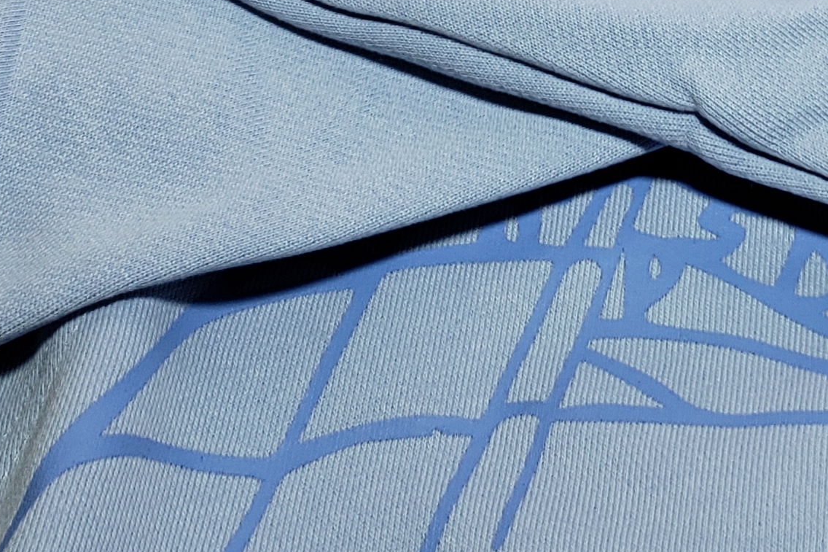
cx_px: 840
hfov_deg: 20.5
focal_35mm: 96
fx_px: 2208
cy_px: -378
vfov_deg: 13.1
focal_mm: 4.3
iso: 50
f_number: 1.5
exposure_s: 1/539
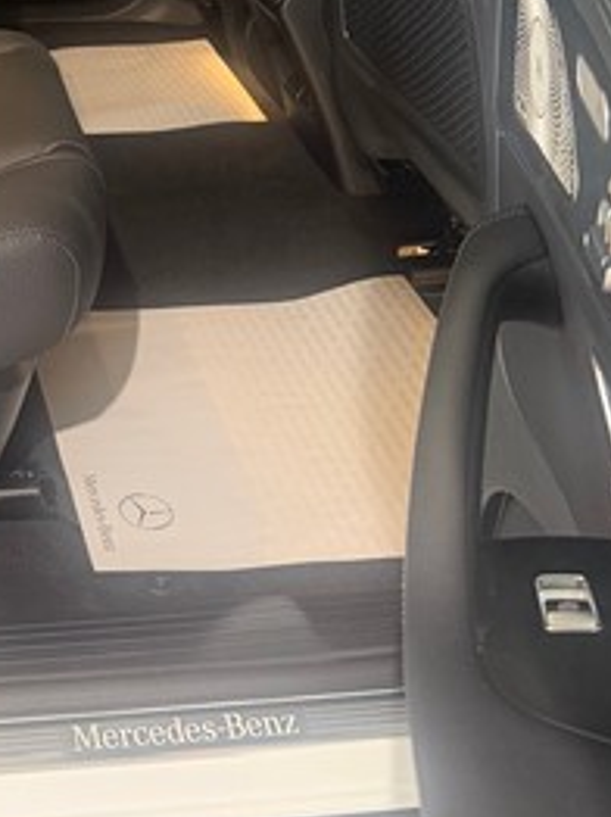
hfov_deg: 21.2
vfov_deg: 27.5
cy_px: -28
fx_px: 1556
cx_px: -50
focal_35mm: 66
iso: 400
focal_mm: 6.76
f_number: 1.78
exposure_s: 1/50
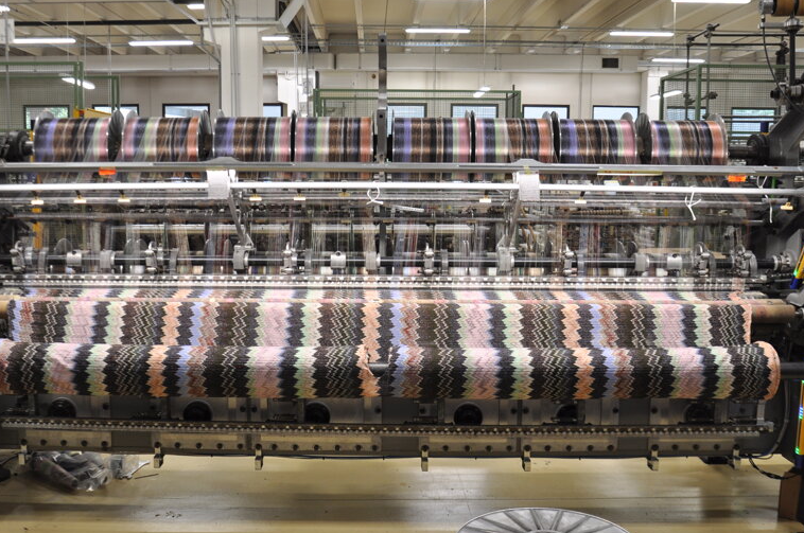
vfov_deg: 37.7
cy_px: 274
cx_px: 378
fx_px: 780
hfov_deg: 54.5
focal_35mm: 35
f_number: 5
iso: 400
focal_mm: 18
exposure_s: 1/25
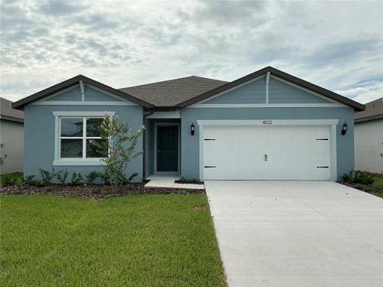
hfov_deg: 63.4
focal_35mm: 28
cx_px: 192
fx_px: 310
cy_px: 144
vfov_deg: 49.7
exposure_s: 1/3788
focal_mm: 3
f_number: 1.8
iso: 25
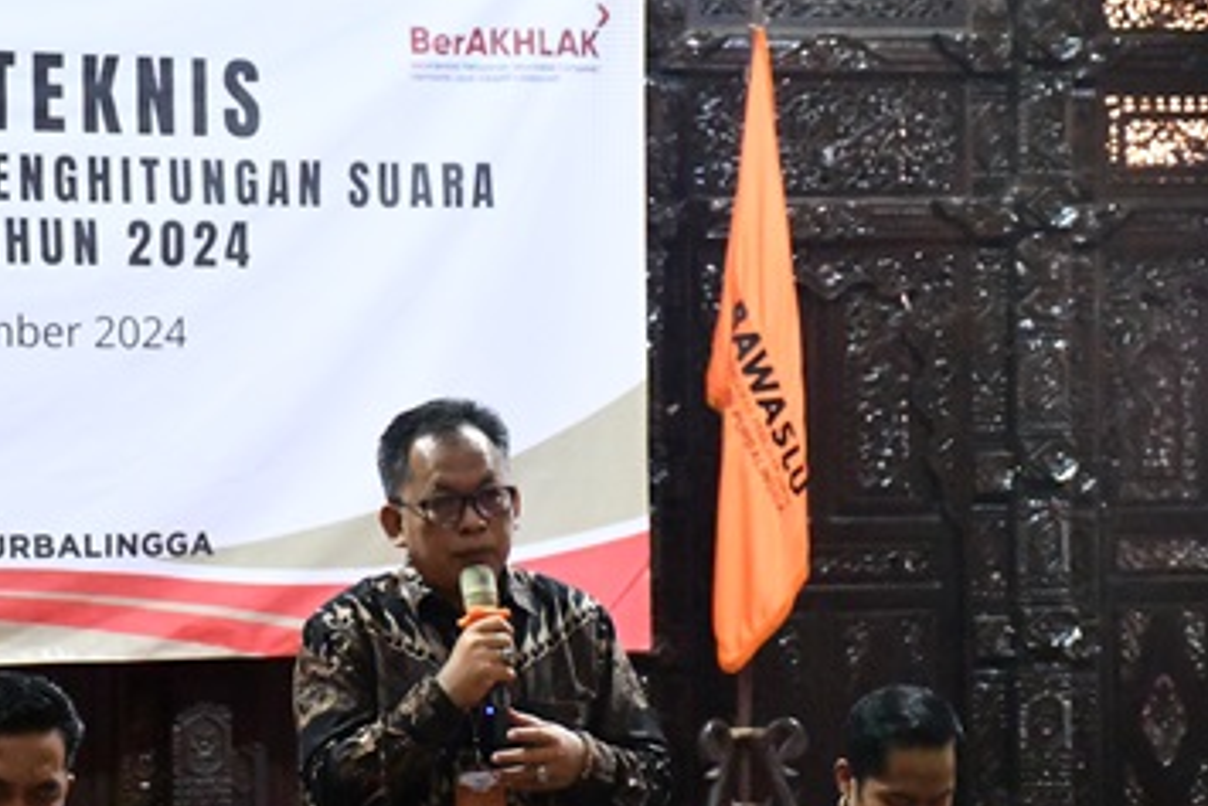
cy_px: 542
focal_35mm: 141
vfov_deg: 9.7
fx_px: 4733
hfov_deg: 14.5
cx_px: 548
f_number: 5
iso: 25600
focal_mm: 60
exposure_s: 1/400
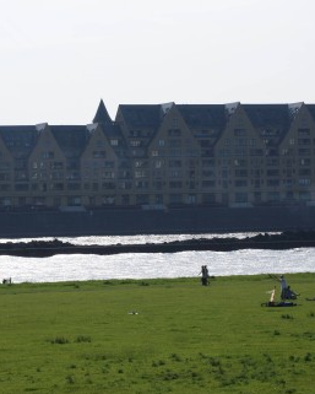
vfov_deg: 13.3
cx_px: 109
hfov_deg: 10.7
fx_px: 1688
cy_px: 187
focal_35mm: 145
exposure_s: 1/250
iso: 100
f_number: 13
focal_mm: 55
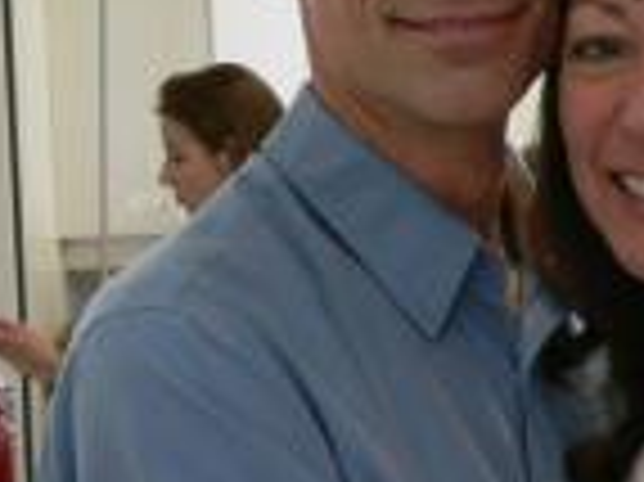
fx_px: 2547
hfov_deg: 14.1
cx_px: 721
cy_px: 261
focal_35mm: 137
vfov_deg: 10.8
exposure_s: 1/40
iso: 200
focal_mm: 8.2
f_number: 2.8
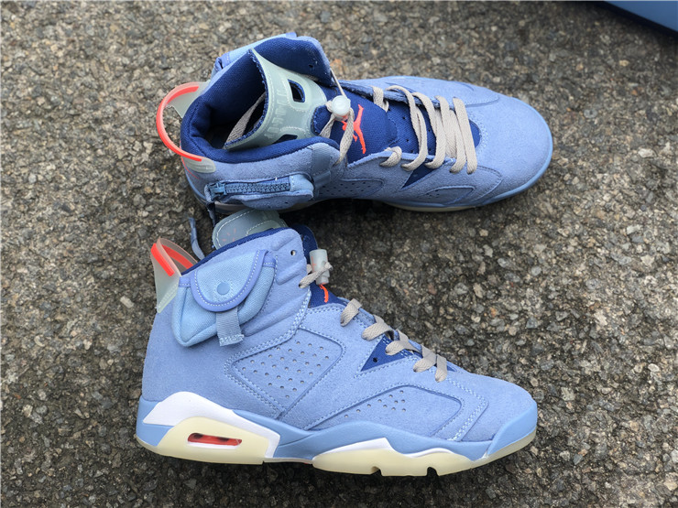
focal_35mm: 52
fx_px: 1018
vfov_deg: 28.0
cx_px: 339
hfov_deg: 36.8
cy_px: 254
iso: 16
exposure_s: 1/457
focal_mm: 6
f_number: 2.4
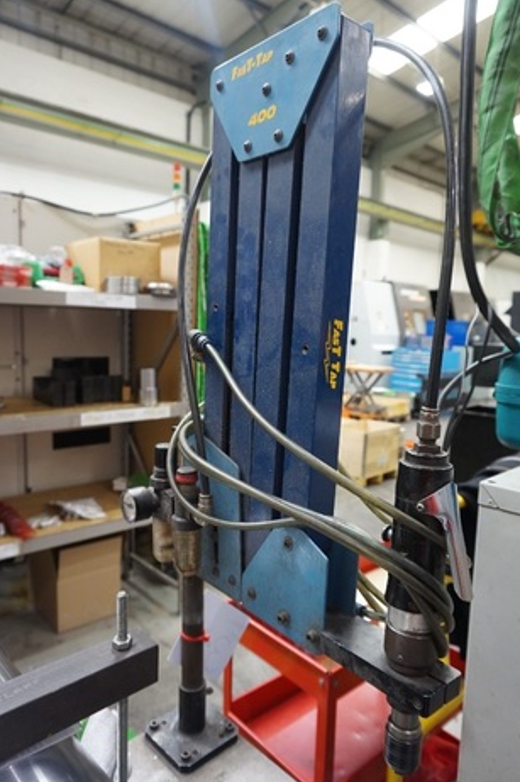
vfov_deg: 71.5
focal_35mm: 25
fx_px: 542
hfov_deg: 51.2
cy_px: 397
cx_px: 269
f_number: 4
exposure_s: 1/60
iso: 1000
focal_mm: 16
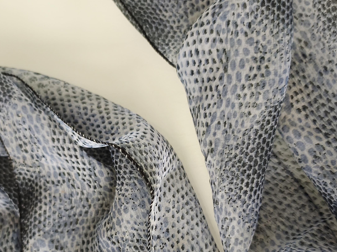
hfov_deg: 43.8
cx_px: 158
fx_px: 419
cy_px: 201
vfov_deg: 32.7
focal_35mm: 43
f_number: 1.65
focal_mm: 6.14
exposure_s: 1/20
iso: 64
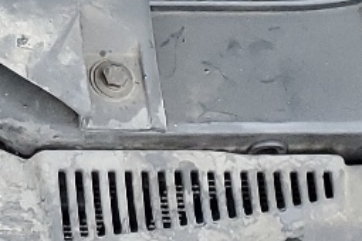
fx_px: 1709
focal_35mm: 170
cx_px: -292
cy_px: -346
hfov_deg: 11.2
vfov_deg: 7.5
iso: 85
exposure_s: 1/120
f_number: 1.5
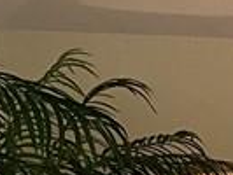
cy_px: 509
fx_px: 1347
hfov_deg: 7.7
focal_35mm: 200
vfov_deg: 6.8
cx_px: 844
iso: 250
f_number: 1.6
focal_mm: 4.2
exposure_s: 1/60
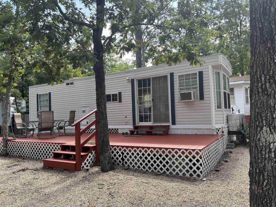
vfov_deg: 53.1
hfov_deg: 67.3
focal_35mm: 26
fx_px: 207
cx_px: 138
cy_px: 104
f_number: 1.6
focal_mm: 5.96
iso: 50
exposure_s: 1/510
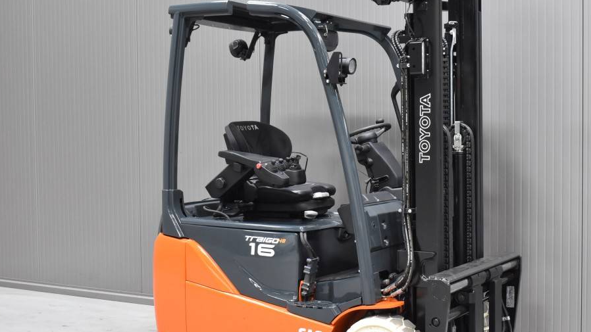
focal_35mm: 57
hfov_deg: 36.6
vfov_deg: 21.2
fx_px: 888
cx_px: 364
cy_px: 183
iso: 1600
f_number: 5.6
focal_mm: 27
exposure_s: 1/20
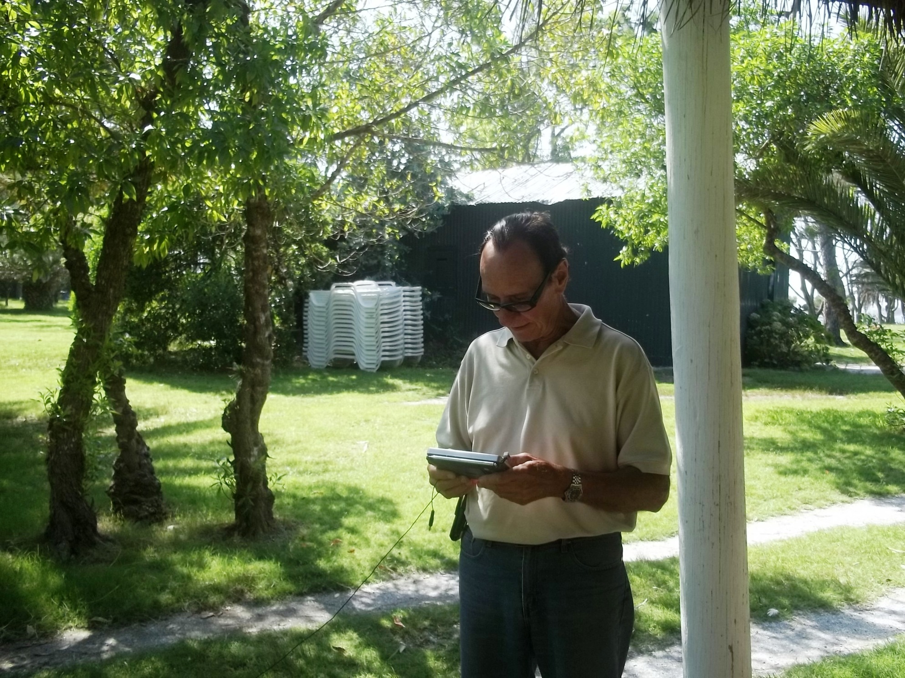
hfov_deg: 51.4
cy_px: 339
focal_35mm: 36
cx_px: 452
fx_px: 941
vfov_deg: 39.7
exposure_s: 1/250
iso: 64
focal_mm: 6.5
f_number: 3.1
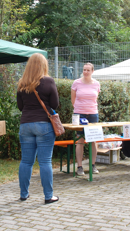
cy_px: 109
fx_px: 422
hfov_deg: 17.5
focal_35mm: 69
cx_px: 41
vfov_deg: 30.6
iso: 200
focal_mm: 25
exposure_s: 1/160
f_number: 7.1
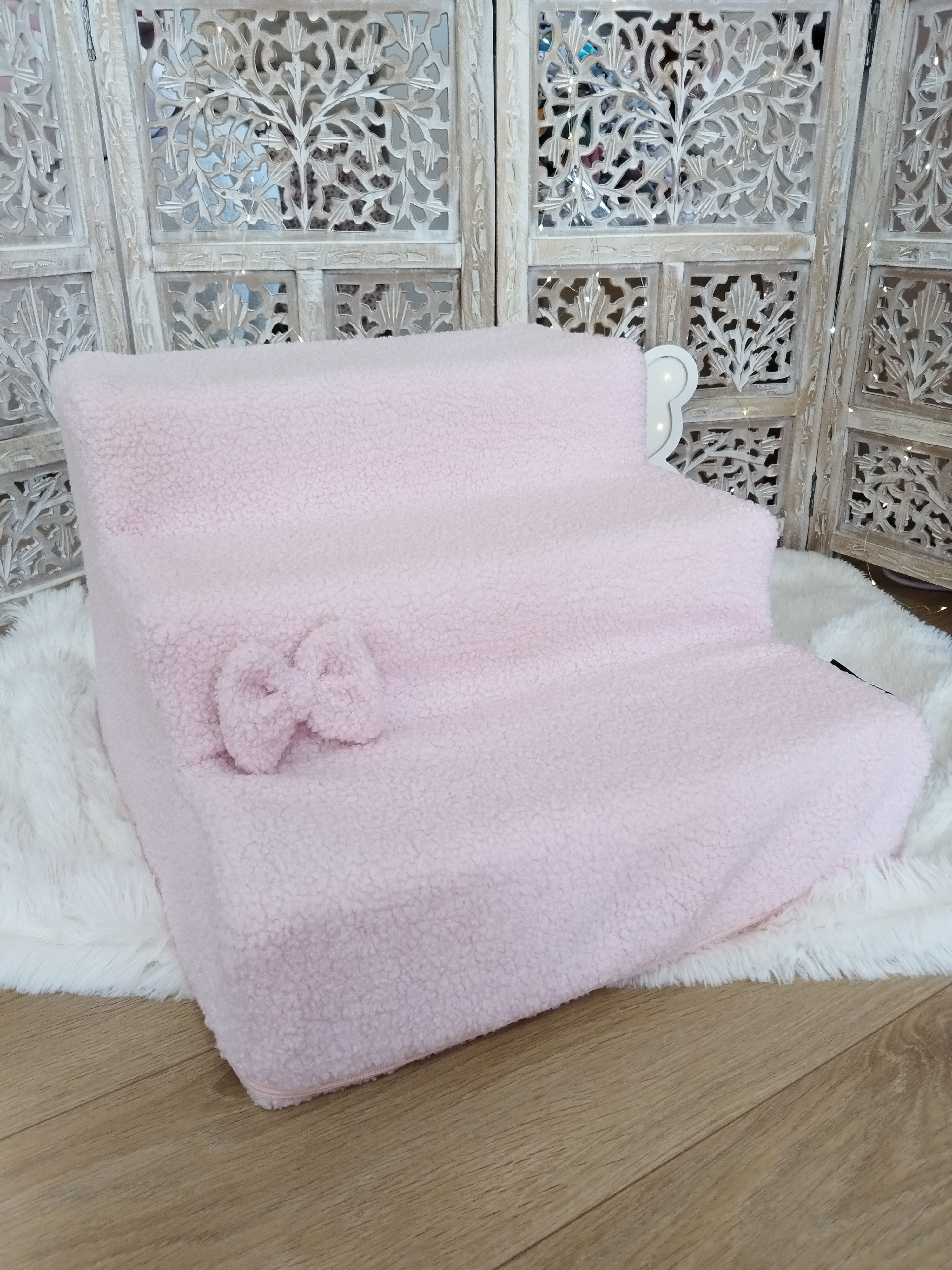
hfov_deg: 53.1
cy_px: 635
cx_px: 476
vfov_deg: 67.3
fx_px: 953
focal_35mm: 26
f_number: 1.9
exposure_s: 1/50
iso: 500
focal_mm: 4.95
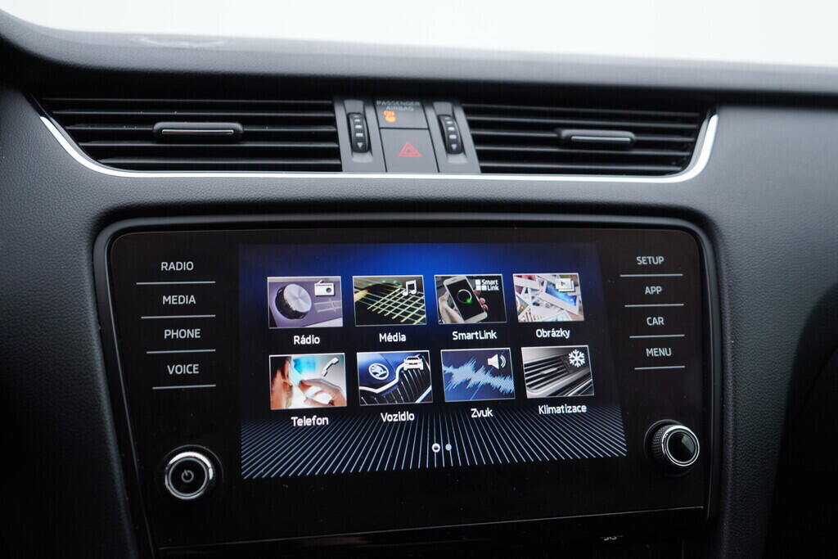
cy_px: 280
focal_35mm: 36
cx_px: 419
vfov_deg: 36.9
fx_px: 838
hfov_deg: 53.1
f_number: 3.2
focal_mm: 24
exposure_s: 1/50
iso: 125
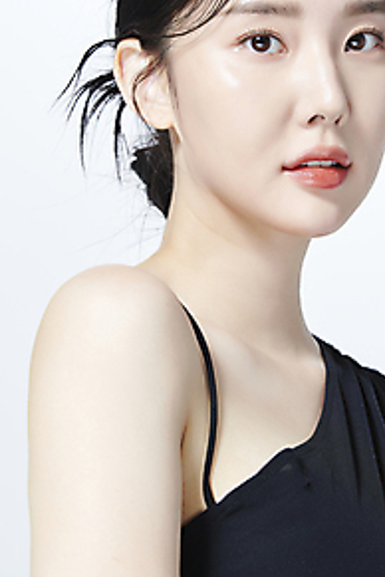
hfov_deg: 5.9
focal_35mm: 234
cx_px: 209
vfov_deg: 8.8
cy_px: 190
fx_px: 3753
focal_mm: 170
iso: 64
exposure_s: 1/125
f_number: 11
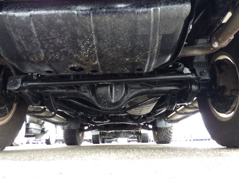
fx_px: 200
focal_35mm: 29
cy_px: 87
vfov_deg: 48.2
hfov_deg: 61.7
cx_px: 119
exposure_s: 1/45
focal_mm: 5
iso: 125
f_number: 3.5
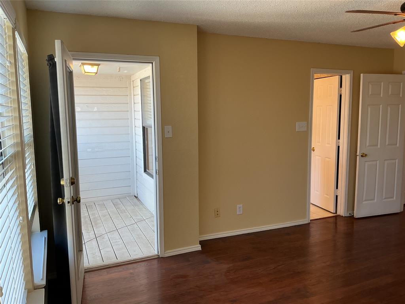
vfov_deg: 48.2
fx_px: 339
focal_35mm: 29
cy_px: 152
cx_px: 202
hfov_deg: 61.7
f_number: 1.8
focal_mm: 3
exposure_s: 1/120
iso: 50
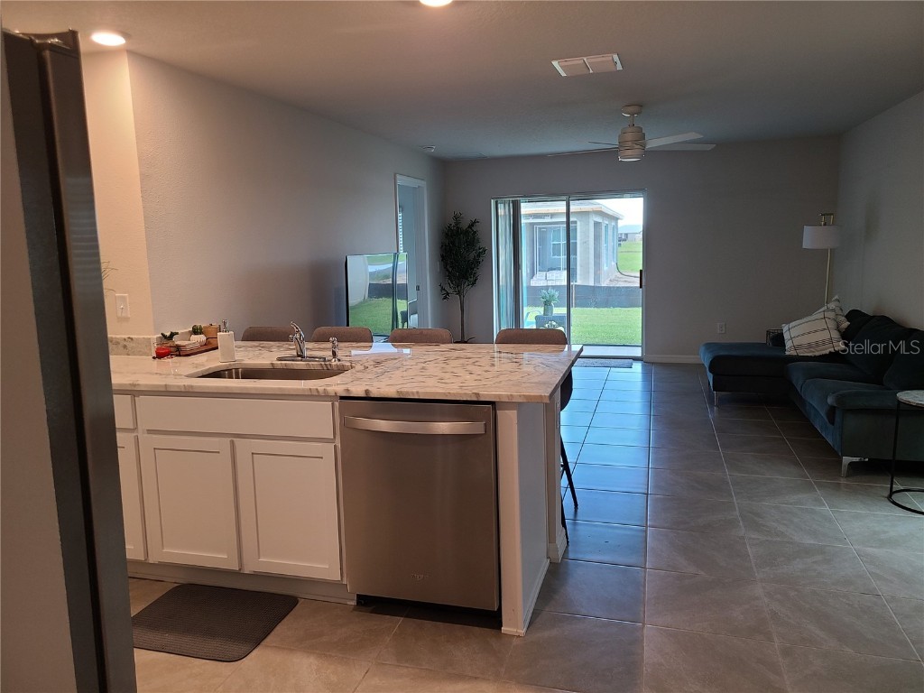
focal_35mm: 26
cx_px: 462
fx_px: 694
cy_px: 346
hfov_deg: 67.3
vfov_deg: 53.1
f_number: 1.8
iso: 100
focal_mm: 5.4
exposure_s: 1/60
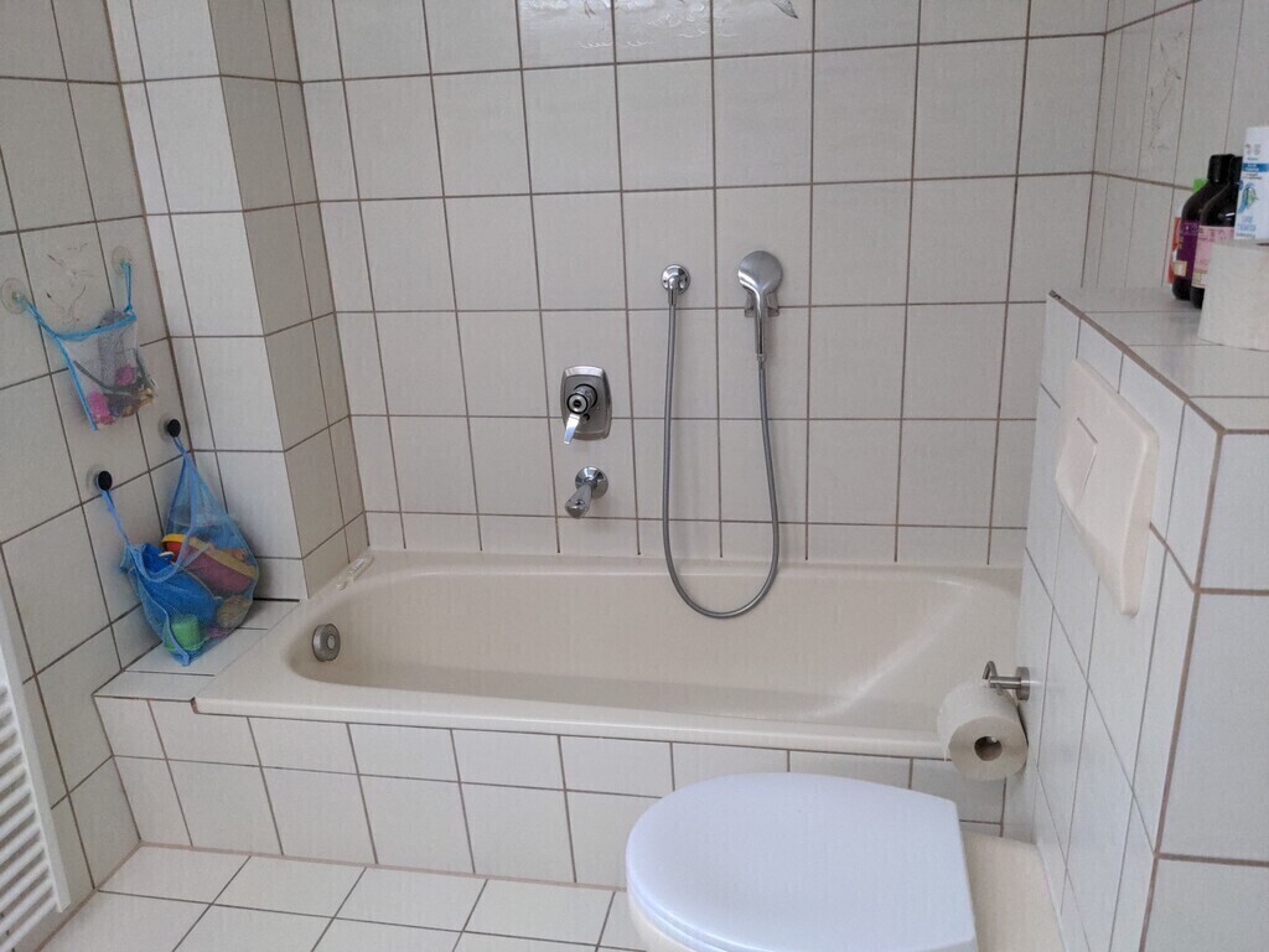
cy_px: 476
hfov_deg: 69.4
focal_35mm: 25
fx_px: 916
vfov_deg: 54.9
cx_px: 634
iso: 418
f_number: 1.73
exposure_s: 1/86
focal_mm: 4.38
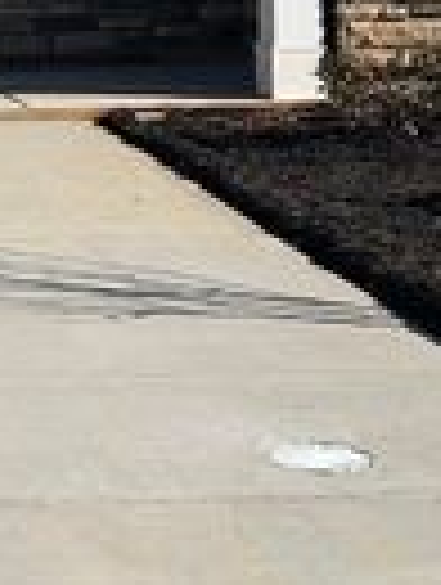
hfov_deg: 11.2
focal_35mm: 123
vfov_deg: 15.6
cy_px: -47
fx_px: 2083
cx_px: -360
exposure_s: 1/6623
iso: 80
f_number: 1.78
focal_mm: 6.86
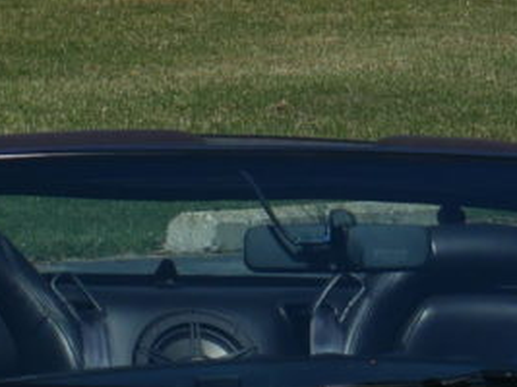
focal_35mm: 583
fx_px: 8703
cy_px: 1006
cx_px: 471
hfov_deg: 3.4
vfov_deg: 2.5
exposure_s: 1/500
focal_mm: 38
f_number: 10
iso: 200
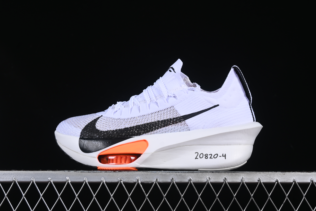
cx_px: 158
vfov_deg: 18.2
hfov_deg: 27.0
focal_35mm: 75
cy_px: 106
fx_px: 658
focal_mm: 50
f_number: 8
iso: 160
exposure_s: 1/80
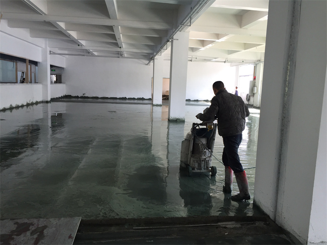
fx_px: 274
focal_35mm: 29
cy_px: 122
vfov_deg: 48.2
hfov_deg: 61.7
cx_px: 164
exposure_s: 1/100
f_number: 2.2
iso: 50
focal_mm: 4.15
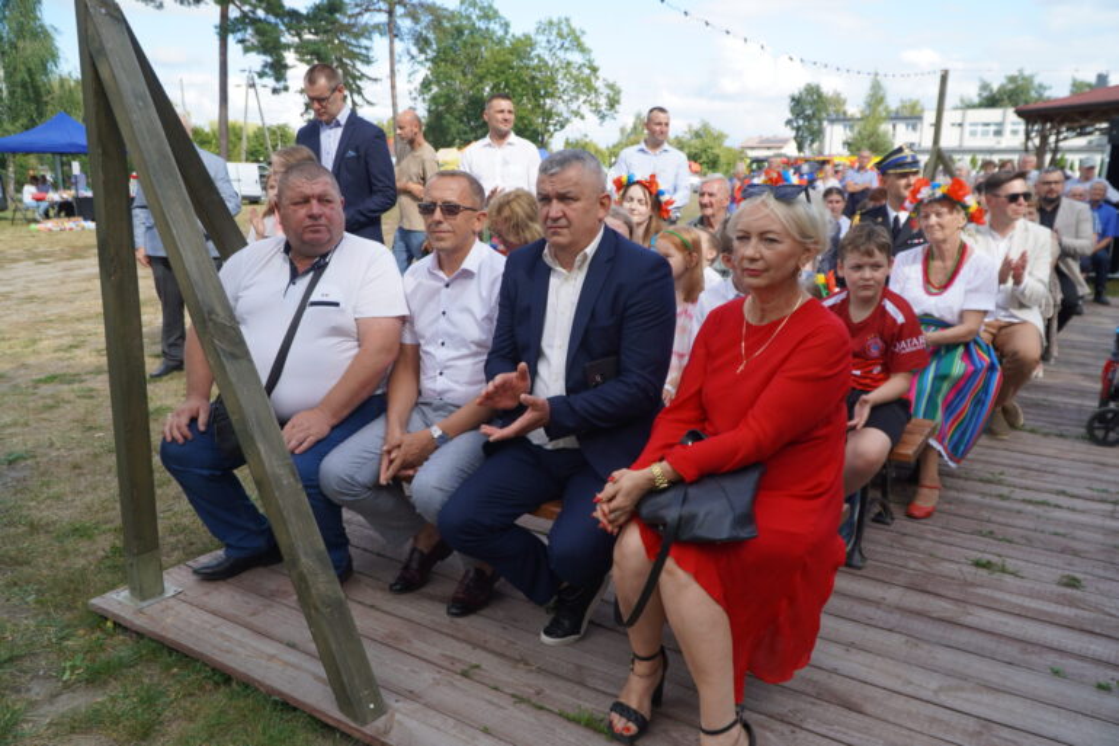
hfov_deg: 67.4
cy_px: 373
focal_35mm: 27
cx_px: 560
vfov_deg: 47.9
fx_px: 839
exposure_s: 1/320
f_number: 4.5
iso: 100
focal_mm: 18
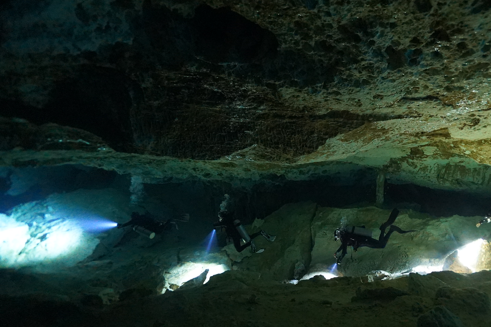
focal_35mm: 22
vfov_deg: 57.2
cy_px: 176
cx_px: 330
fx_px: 300
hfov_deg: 75.9
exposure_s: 1/60
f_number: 1.8
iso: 6400
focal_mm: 11
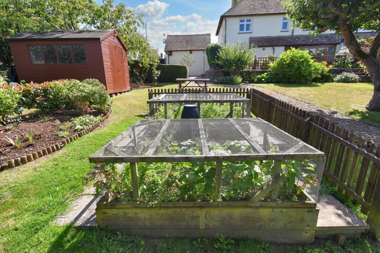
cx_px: 190
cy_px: 126
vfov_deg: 77.3
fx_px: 158
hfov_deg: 100.4
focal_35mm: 15
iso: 200
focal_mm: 10
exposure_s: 1/250
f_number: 8
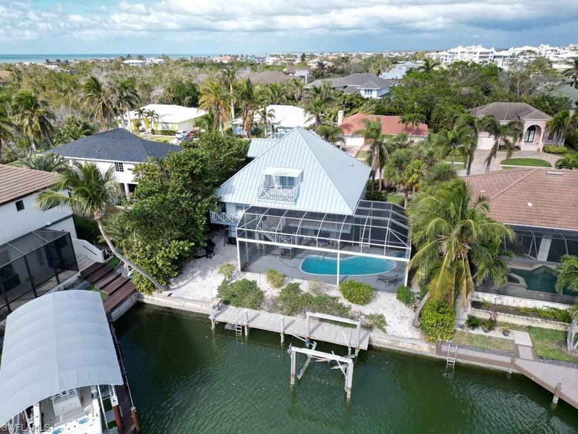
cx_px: 289
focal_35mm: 24
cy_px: 217
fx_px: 401
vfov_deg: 56.8
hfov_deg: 71.6
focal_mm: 6.72
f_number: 1.7
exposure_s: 1/2500
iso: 140
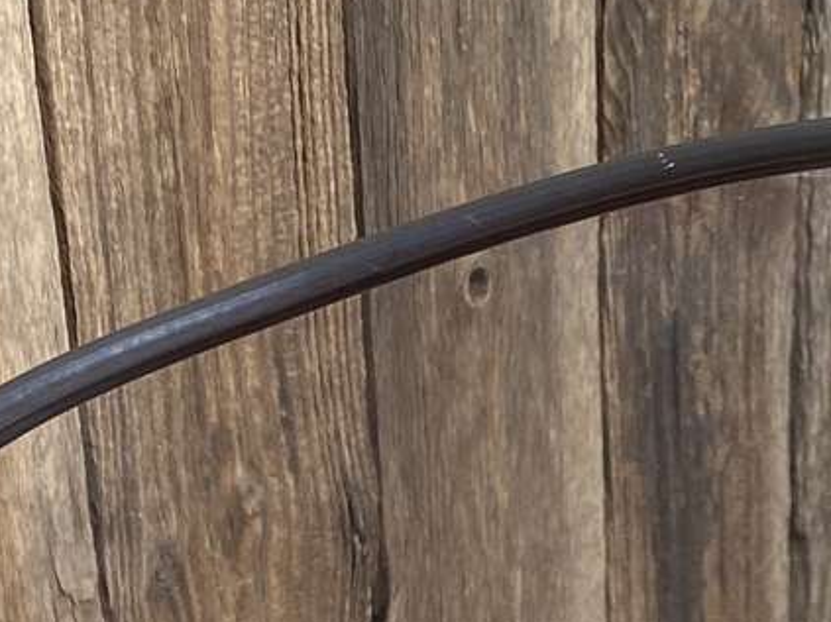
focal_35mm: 123
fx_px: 2952
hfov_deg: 15.7
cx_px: 849
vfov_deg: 10.9
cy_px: 1258
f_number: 1.8
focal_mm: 4.25
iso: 32
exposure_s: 1/1701
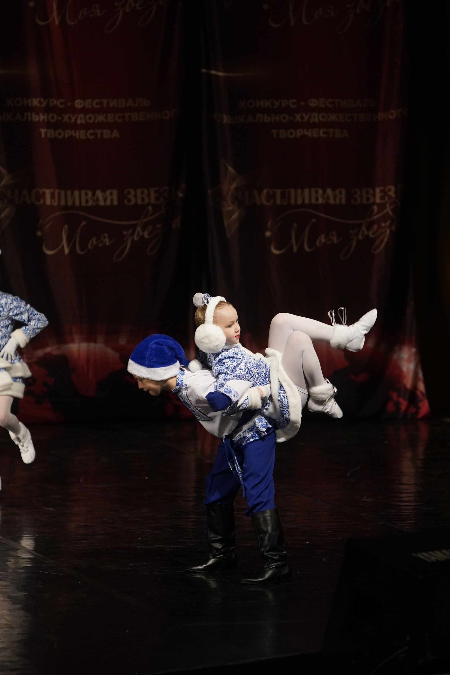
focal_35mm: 262
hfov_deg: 5.2
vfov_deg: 7.9
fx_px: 4912
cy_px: 338
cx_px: 225
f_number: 2.8
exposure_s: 1/400
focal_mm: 175
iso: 2500
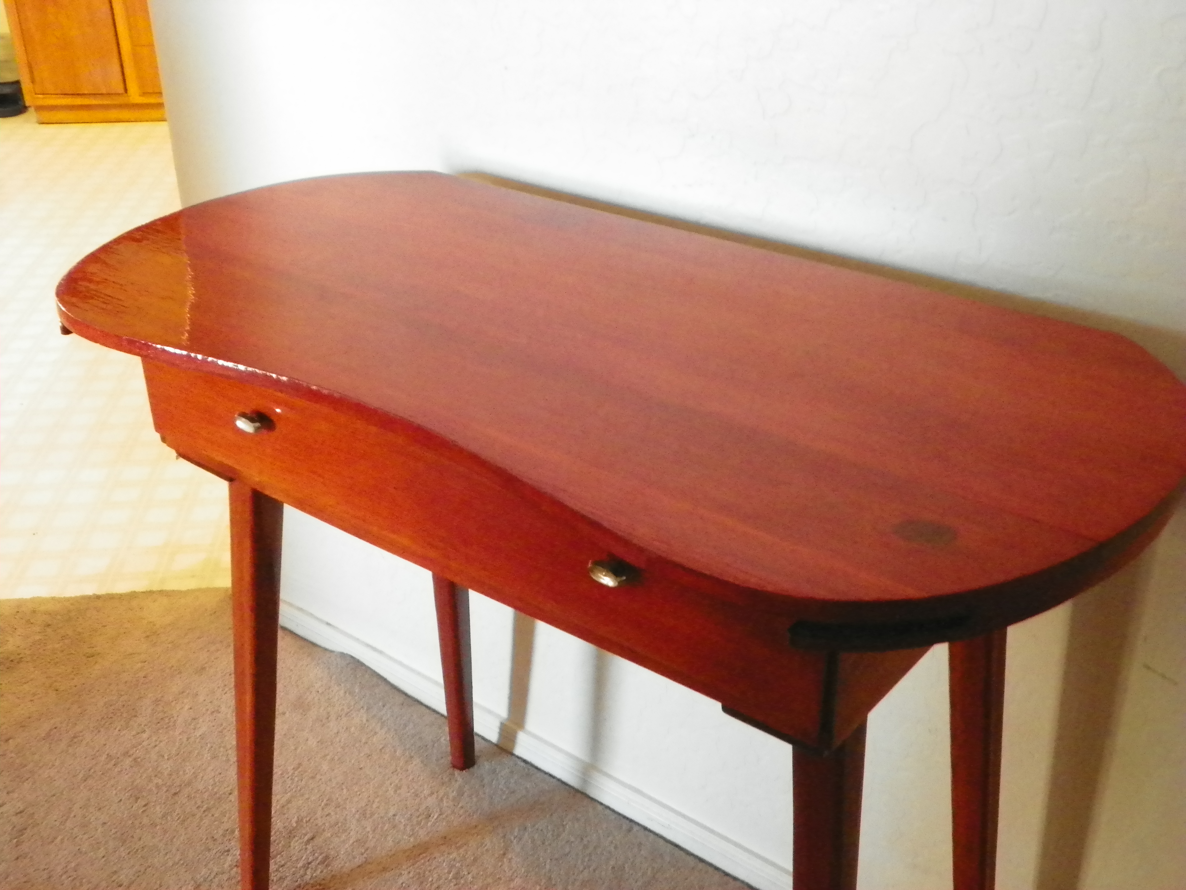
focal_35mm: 40
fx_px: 1370
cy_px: 445
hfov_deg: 46.8
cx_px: 593
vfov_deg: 36.0
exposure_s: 1/15
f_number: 3.2
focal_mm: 7.1
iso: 800
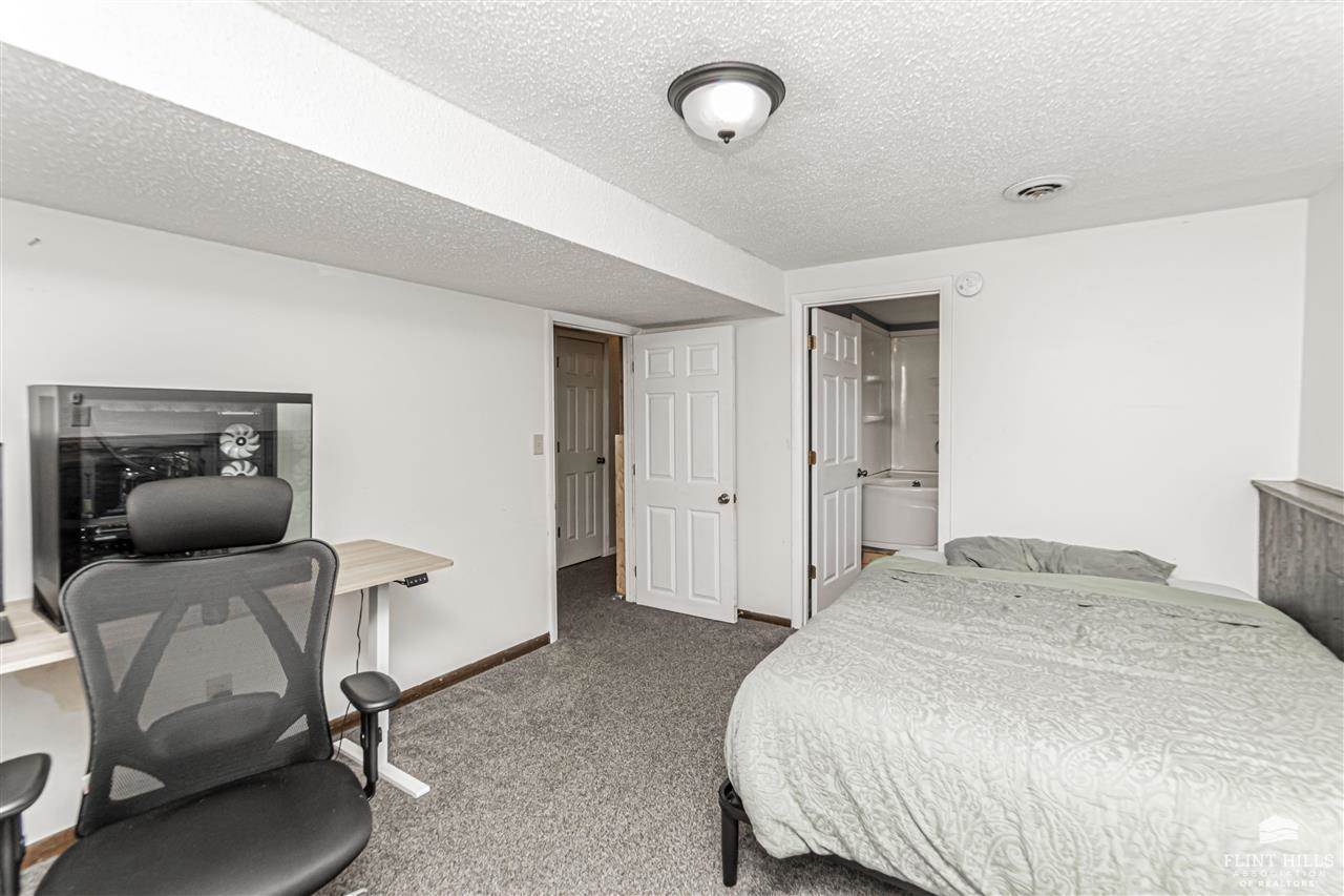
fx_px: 560
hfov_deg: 100.4
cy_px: 448
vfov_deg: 77.3
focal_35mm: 15
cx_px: 672
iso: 800
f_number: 10
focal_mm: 10
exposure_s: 1/60
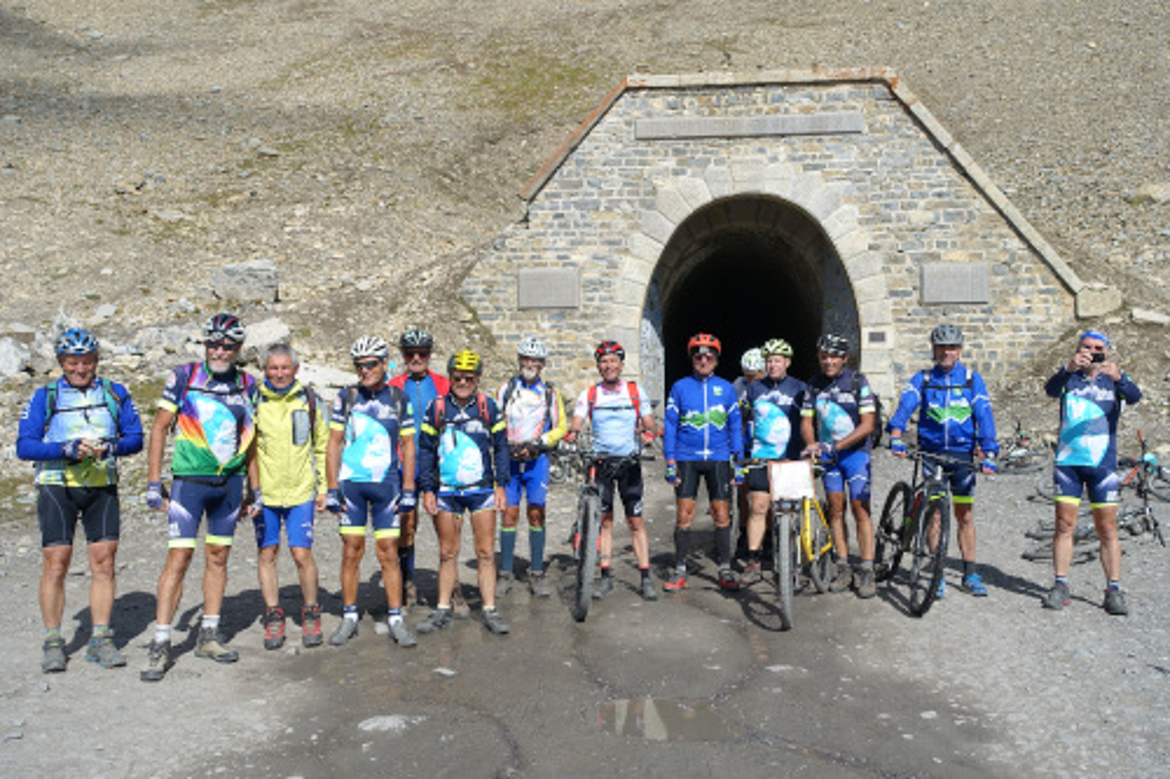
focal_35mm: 33
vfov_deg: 39.9
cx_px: 585
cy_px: 390
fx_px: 1072
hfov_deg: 57.2
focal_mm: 12.06
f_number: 4
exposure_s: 1/160
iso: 125
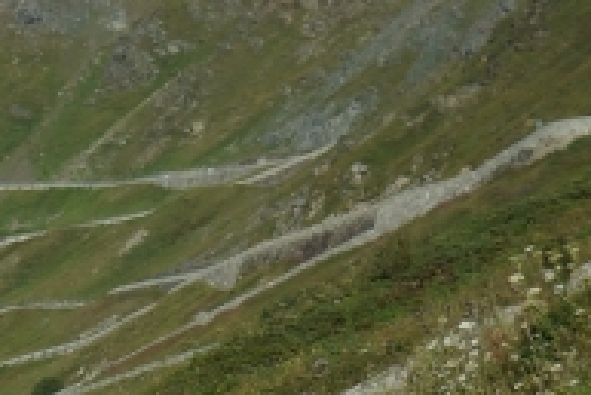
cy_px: 90
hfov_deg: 6.1
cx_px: -573
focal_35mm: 327
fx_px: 5372
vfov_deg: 4.2
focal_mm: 53
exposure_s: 1/2000
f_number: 5
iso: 250
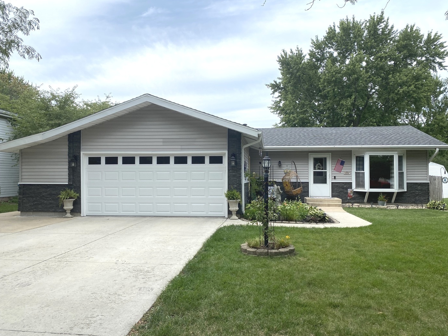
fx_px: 349
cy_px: 168
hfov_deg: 65.3
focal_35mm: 27
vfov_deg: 51.3
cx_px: 224
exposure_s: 1/2141
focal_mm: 4.25
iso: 32
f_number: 1.8
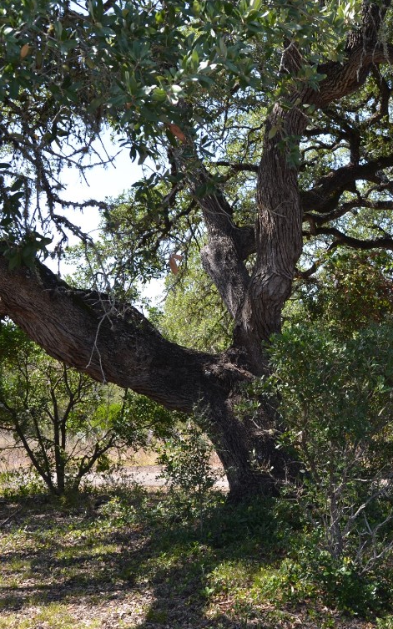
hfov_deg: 23.6
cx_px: 330
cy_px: 309
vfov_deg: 37.7
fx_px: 921
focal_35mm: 54
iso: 100
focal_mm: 23
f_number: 6.3
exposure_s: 1/160
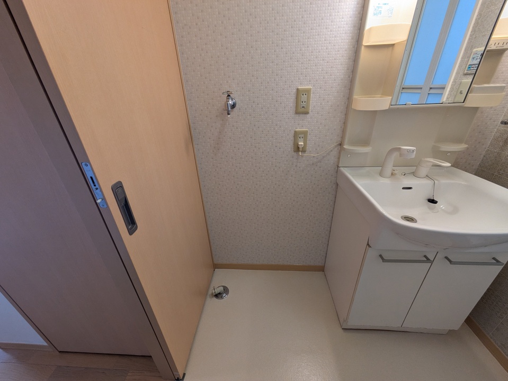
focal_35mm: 14
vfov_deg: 85.7
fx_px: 206
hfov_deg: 102.0
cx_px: 254
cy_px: 190
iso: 49
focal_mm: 1.83
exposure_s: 1/24
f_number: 2.2
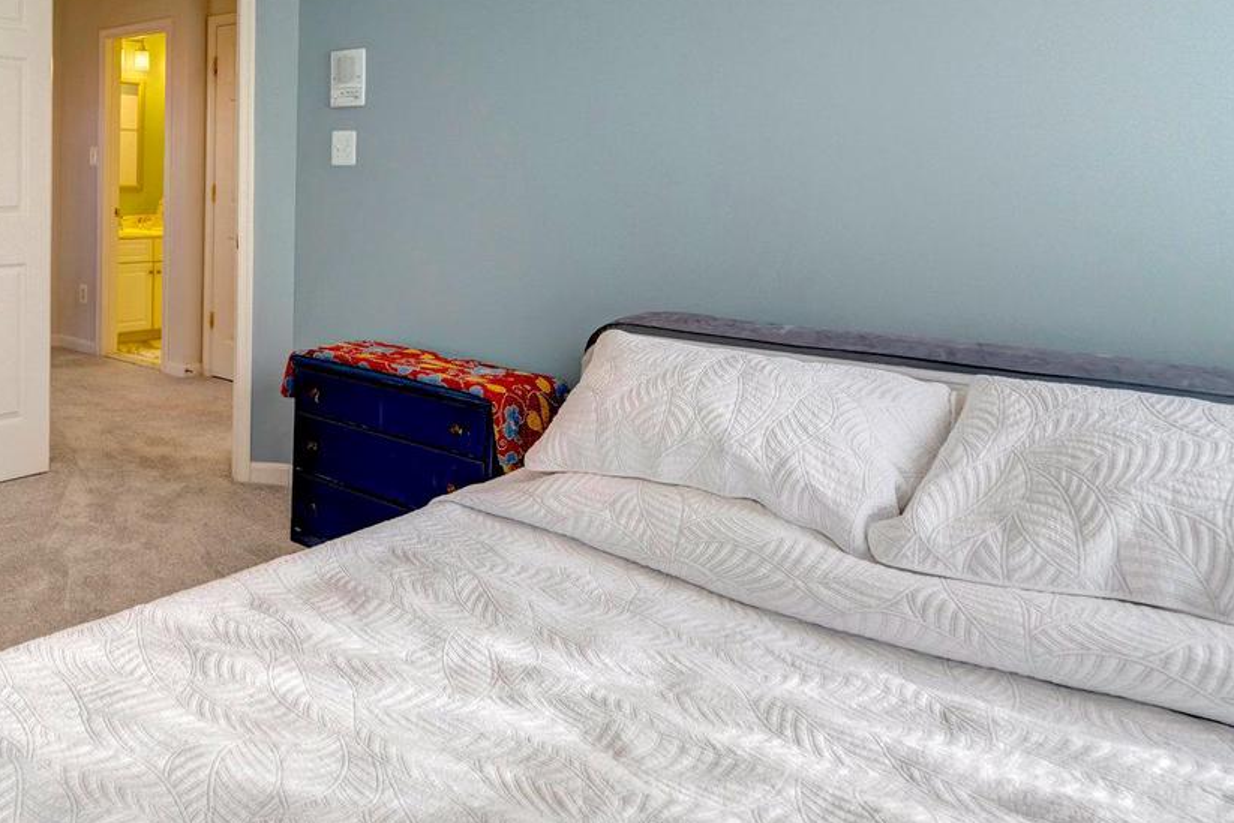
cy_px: 181
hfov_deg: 57.6
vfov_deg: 44.5
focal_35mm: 28
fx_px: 960
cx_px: 159
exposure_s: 1/80
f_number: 8
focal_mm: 16
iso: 1250
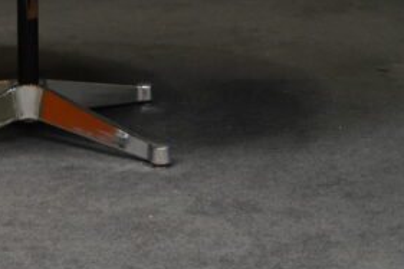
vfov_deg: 7.3
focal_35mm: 188
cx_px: 33
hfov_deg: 10.9
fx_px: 2108
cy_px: -13
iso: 5000
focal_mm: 88
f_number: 7.1
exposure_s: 1/100
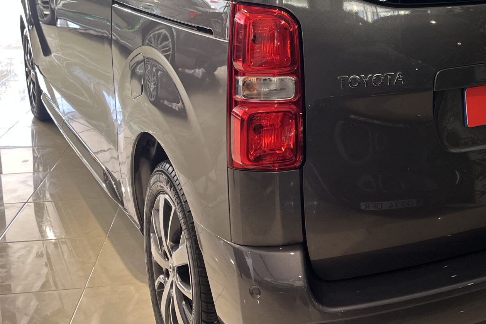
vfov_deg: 24.0
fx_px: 742
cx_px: 372
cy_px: 38
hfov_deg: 35.3
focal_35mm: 55
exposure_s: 1/121
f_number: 1.6
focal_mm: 5.1
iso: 80
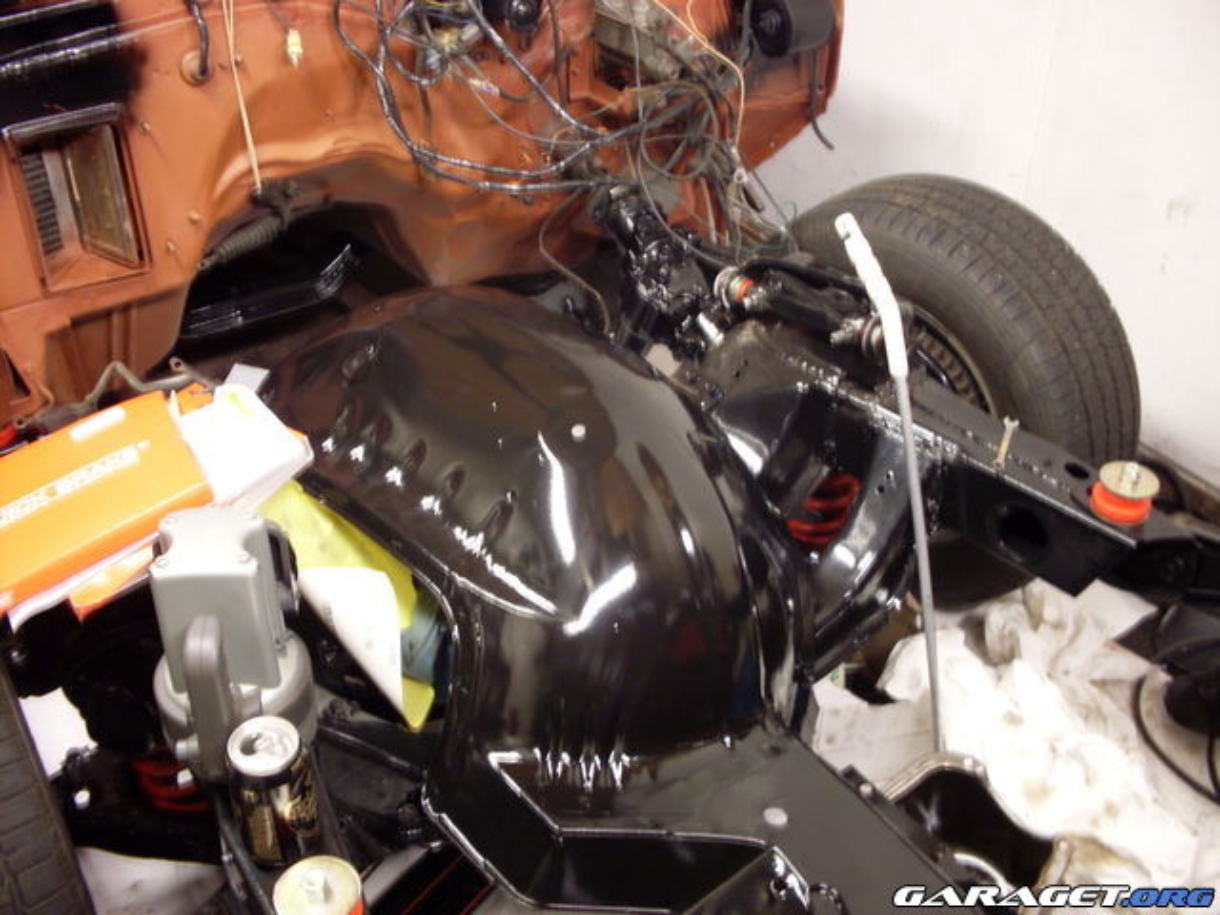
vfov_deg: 37.7
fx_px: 1339
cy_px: 458
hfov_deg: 49.0
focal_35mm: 38
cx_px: 610
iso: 200
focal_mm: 6.3
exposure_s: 1/6
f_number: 2.8
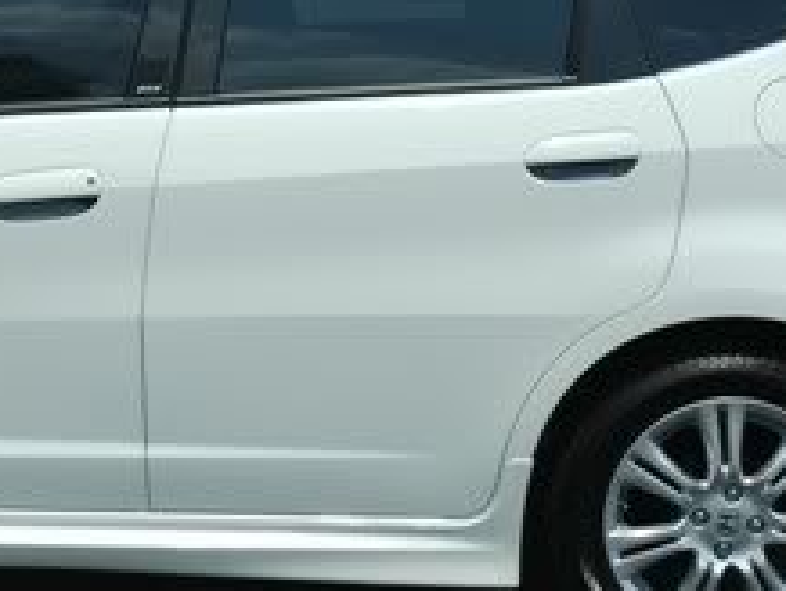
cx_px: 4
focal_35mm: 169
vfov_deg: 8.8
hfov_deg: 11.6
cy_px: 292
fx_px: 3842
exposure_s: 1/400
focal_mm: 34
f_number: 11
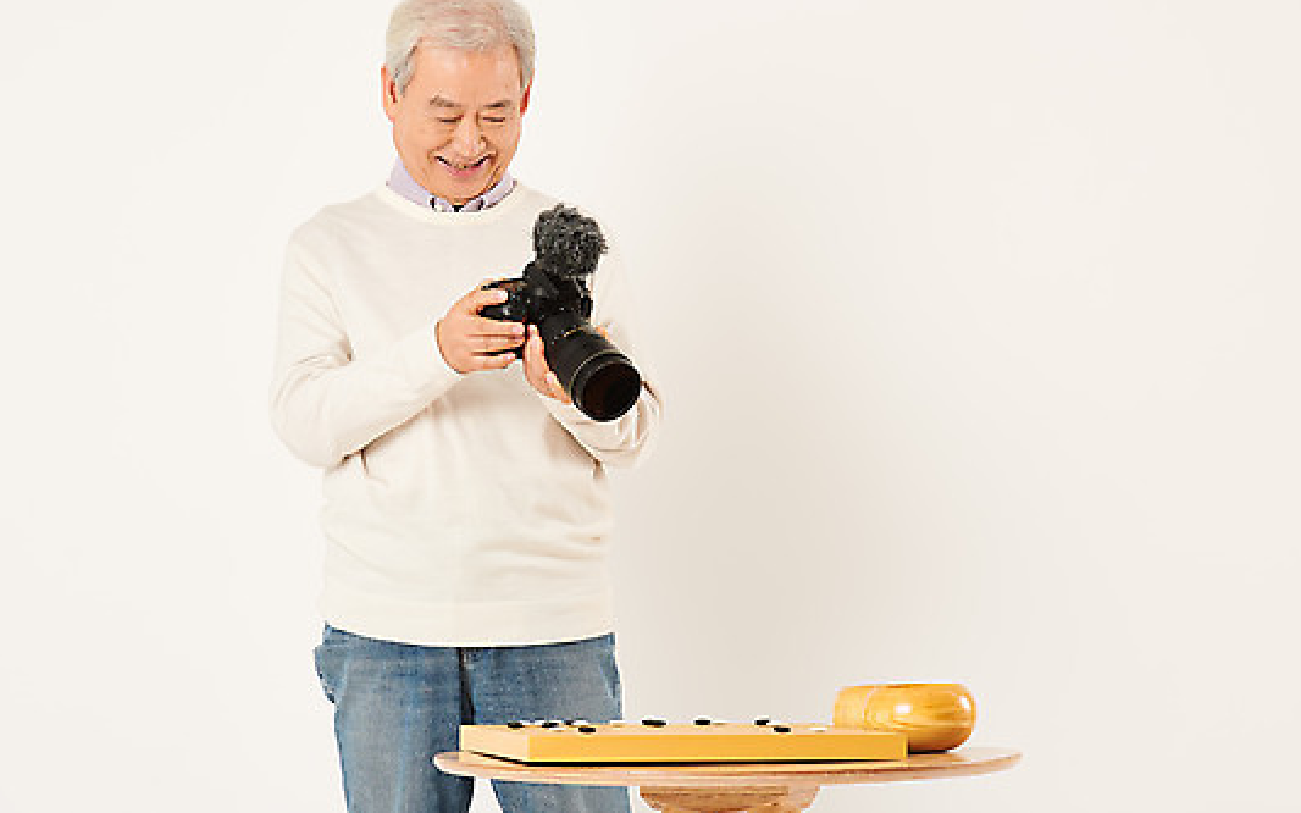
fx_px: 4715
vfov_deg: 9.9
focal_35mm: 133
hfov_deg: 15.7
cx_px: 668
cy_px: 381
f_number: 7.1
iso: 100
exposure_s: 1/125
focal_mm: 116
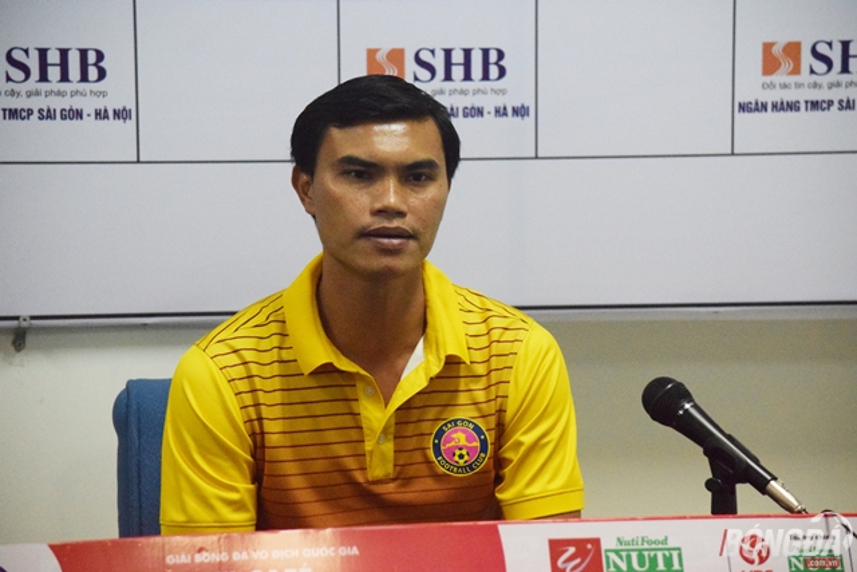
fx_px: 4286
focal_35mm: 180
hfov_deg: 11.4
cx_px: 428
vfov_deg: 7.6
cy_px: 286
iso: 6400
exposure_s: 1/500
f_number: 5.6
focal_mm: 120
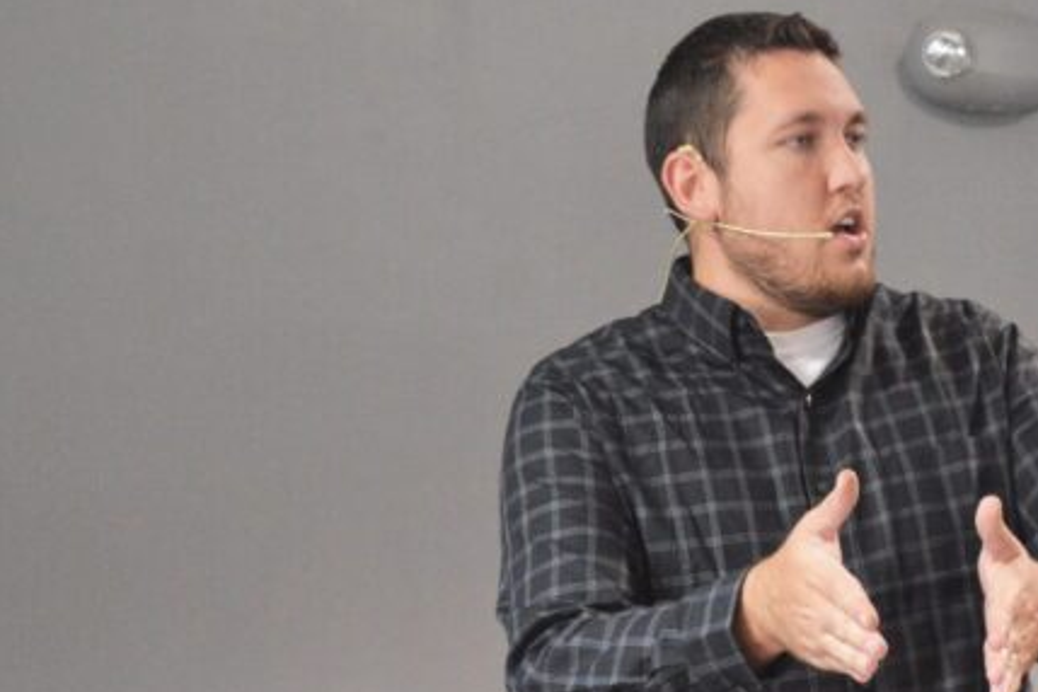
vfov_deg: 14.5
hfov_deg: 21.5
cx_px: 806
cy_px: 569
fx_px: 2707
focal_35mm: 94
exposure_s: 1/60
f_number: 5
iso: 2200
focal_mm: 35
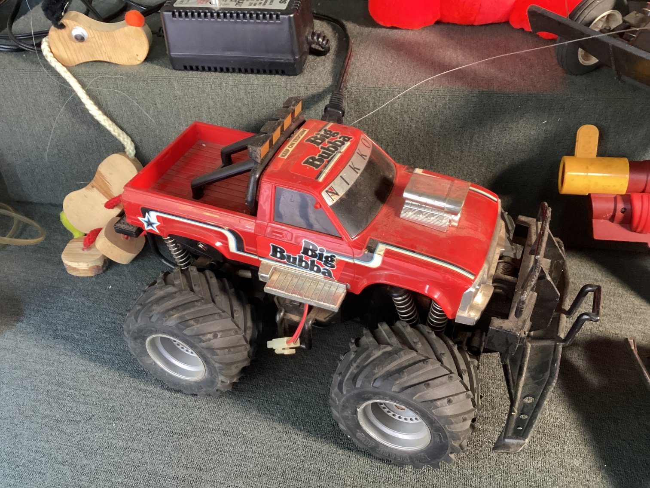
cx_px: 325
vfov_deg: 45.4
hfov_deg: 58.3
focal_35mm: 31
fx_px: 582
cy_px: 244
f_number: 2.4
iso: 320
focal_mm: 3.3
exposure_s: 1/40
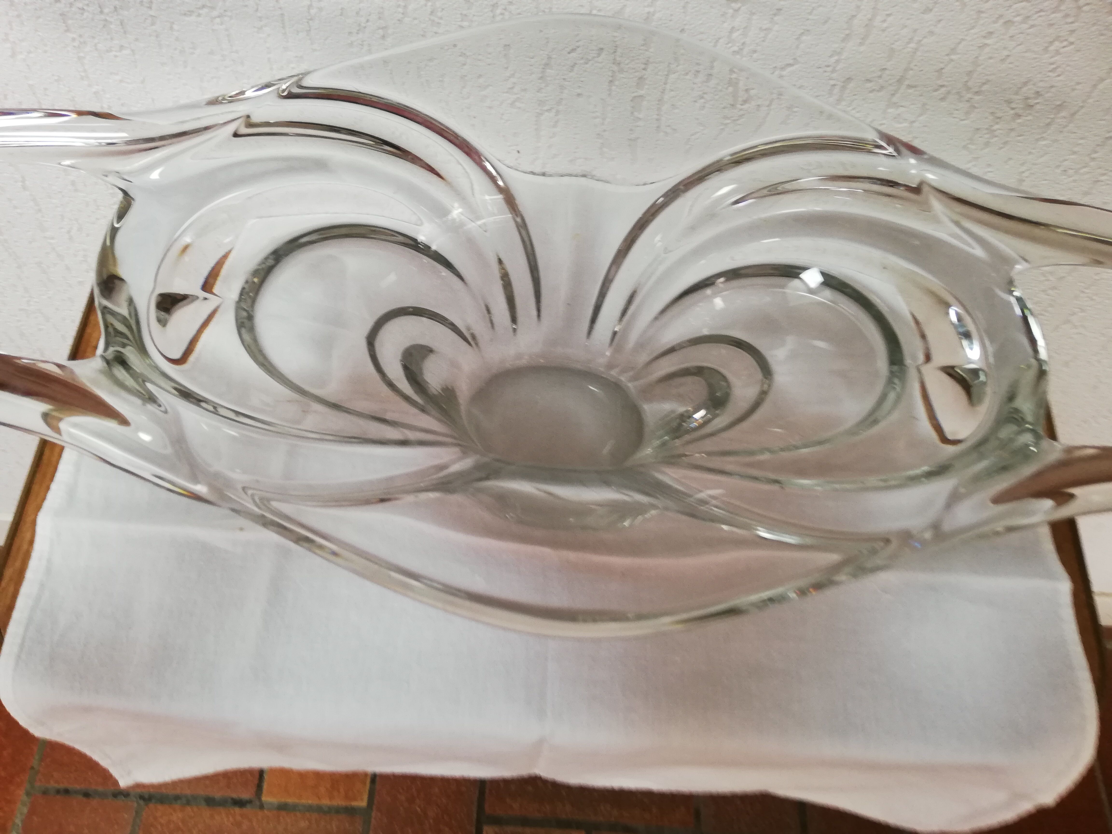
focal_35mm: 26
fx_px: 835
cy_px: 417
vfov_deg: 53.1
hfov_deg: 67.3
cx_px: 556
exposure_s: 1/33.3
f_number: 2.2
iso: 200
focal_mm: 3.81
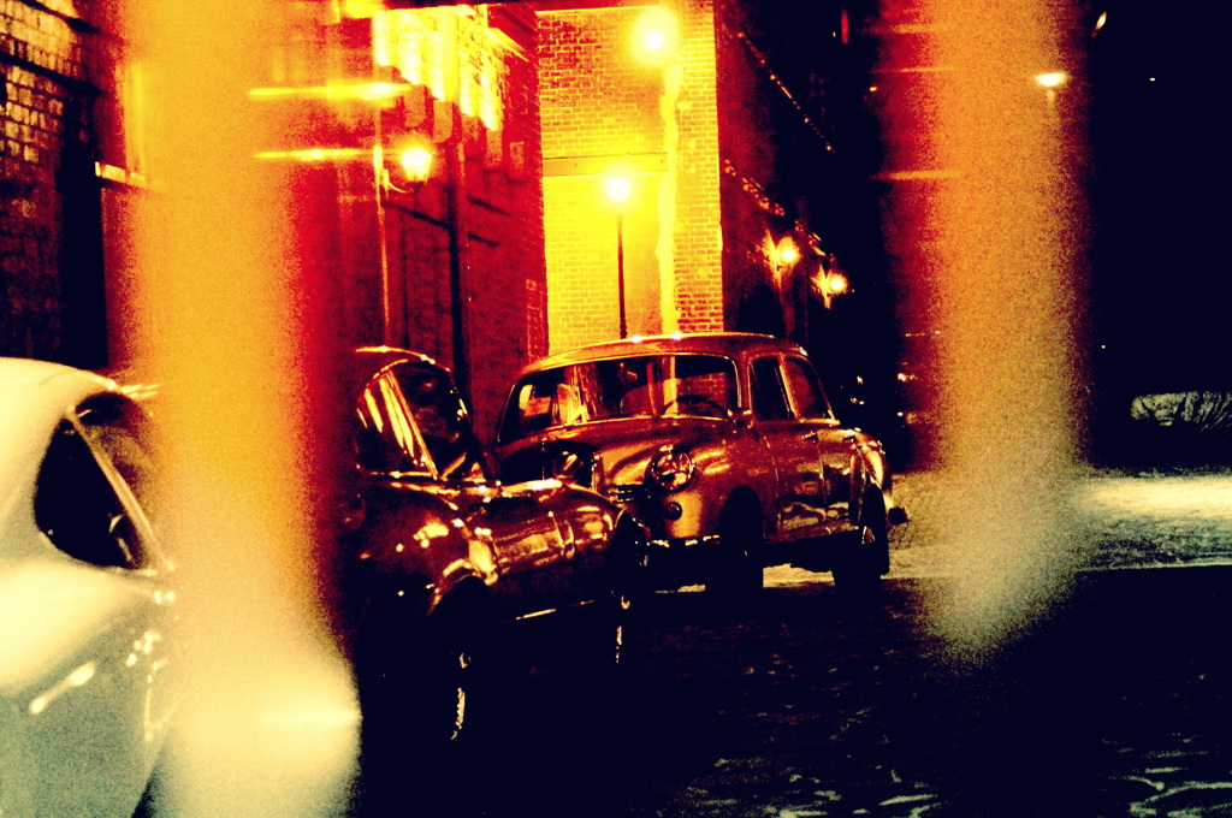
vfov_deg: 11.4
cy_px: 409
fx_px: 4101
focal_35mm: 120
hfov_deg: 17.1
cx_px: 616
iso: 3200
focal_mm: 80
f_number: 5.6
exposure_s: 1/20
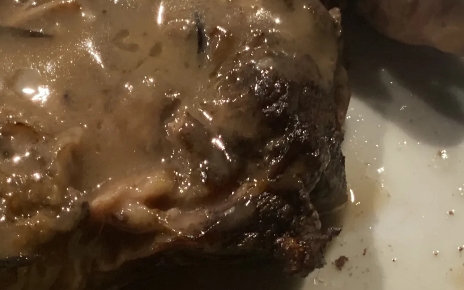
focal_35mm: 132
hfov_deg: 15.7
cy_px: 87
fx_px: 1669
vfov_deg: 9.9
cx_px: 107
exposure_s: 1/33
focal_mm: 6
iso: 250
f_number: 2
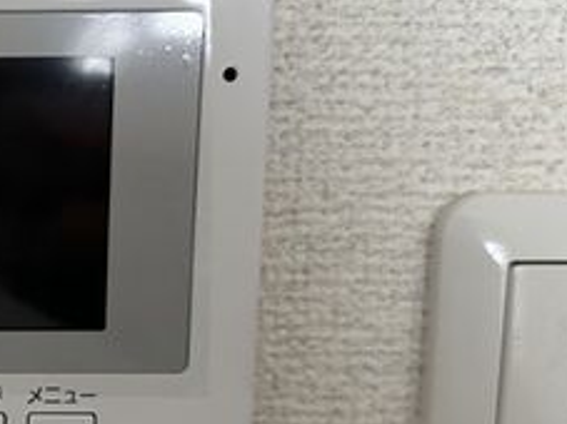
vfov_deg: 19.6
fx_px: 1211
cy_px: 363
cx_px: -102
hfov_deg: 24.1
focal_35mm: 74
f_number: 1.78
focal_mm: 6.86
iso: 640
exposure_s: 1/60
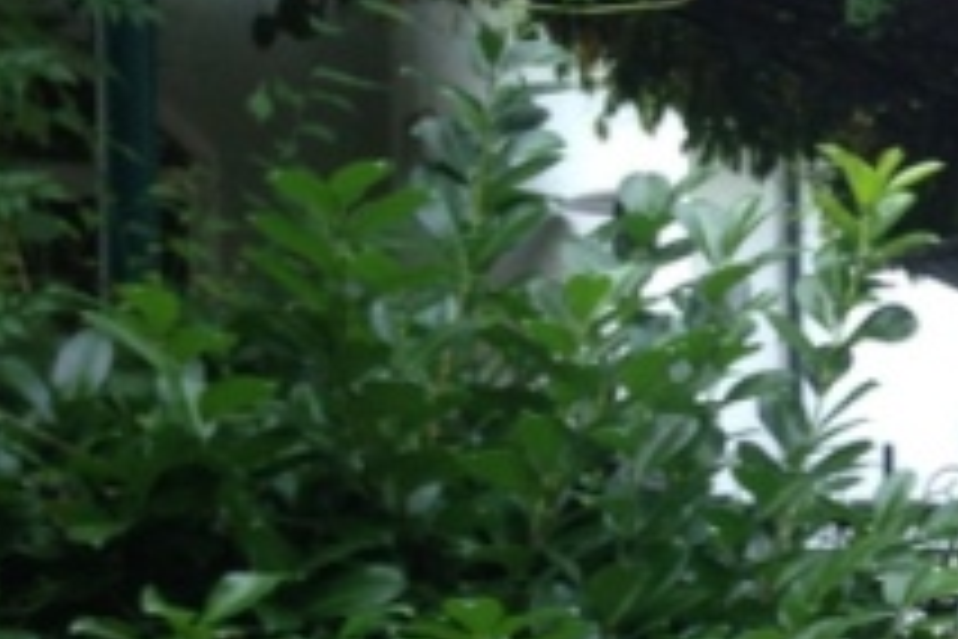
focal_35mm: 103
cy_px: 580
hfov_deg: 17.9
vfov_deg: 13.2
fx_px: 2741
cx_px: 1408
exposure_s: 1/20
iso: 64
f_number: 2.4
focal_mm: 4.13
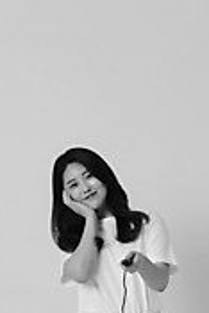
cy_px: 279
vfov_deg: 14.3
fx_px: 1234
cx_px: 115
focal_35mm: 142
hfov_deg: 9.7
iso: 100
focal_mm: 62
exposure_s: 1/125
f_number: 13
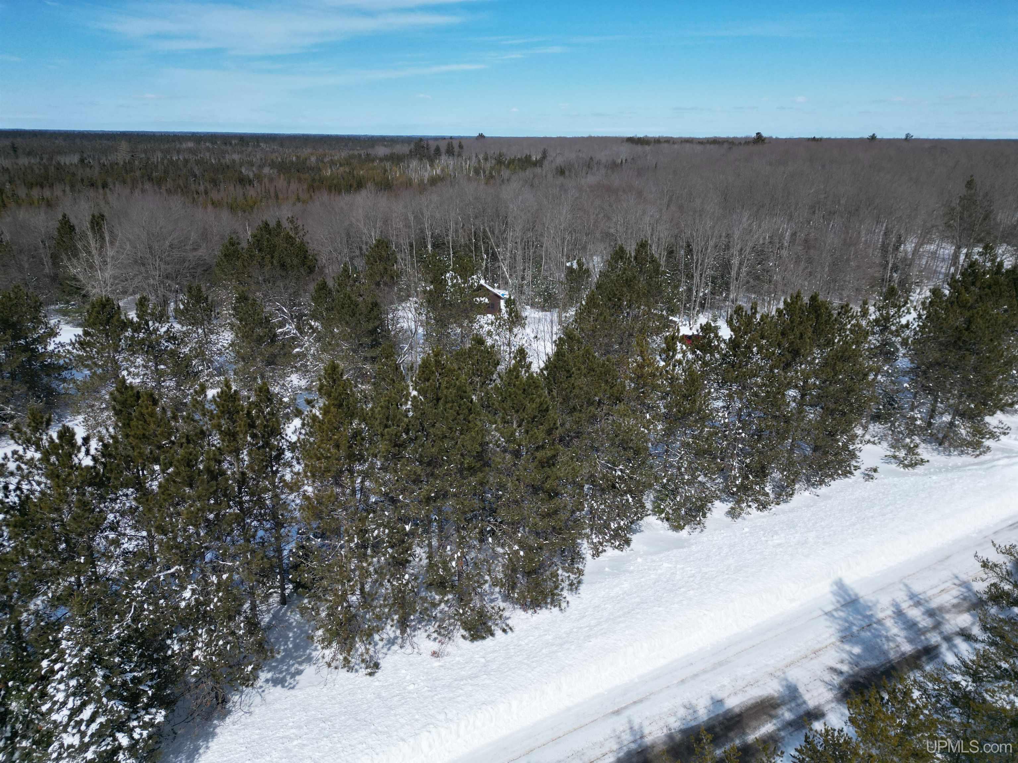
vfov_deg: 56.8
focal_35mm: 24
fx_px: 706
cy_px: 382
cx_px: 509
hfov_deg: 71.6
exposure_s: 1/6000
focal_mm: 6.72
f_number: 1.7
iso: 160
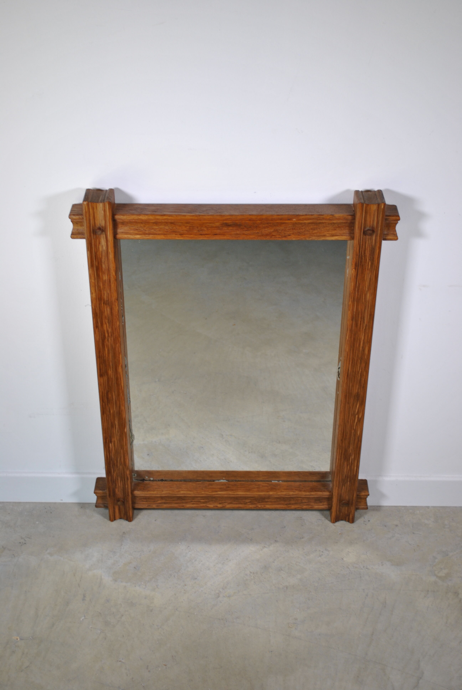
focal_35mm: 51
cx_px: 231
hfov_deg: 26.6
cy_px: 345
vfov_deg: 38.8
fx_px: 979
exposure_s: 1/80
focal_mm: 34
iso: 200
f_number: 5
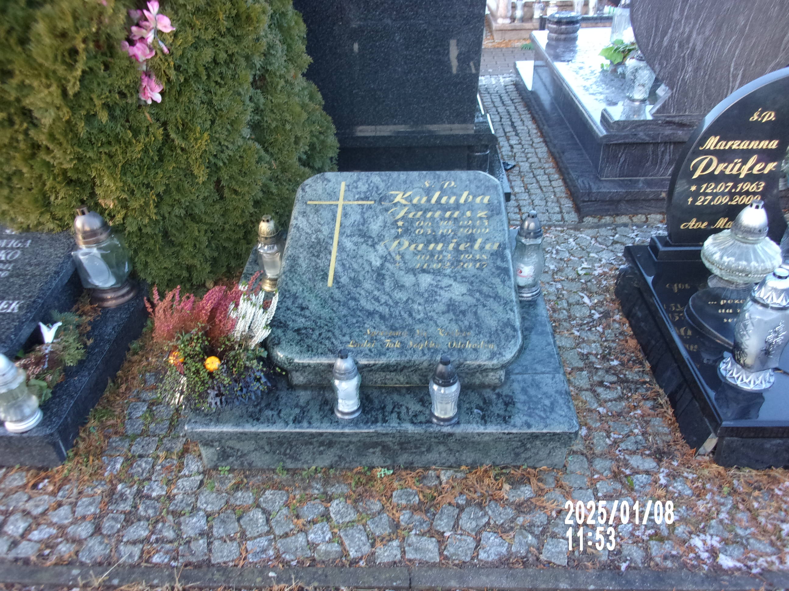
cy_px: 296
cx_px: 394
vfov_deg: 49.7
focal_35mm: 28
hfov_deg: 63.4
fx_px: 638
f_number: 3.9
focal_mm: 5.1
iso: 113
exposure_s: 1/34
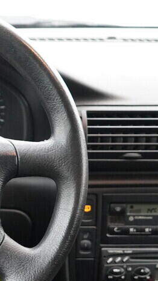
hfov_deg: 13.6
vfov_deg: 25.5
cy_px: 171
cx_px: -87
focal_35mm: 83
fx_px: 617
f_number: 2.8
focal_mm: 24
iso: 2500
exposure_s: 1/160
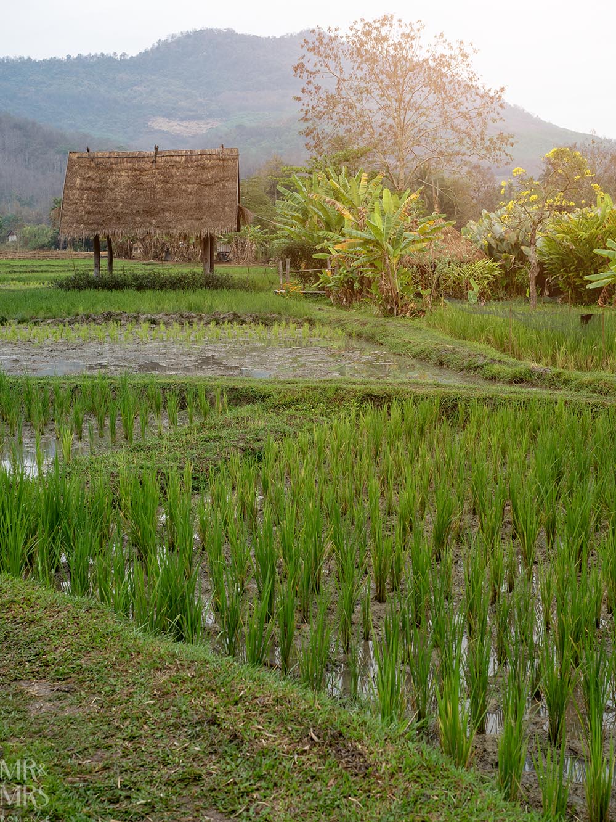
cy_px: 411
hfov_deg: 29.1
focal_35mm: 50
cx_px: 308
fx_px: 1186
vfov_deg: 38.2
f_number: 5.6
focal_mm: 25
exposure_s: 1/60
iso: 200
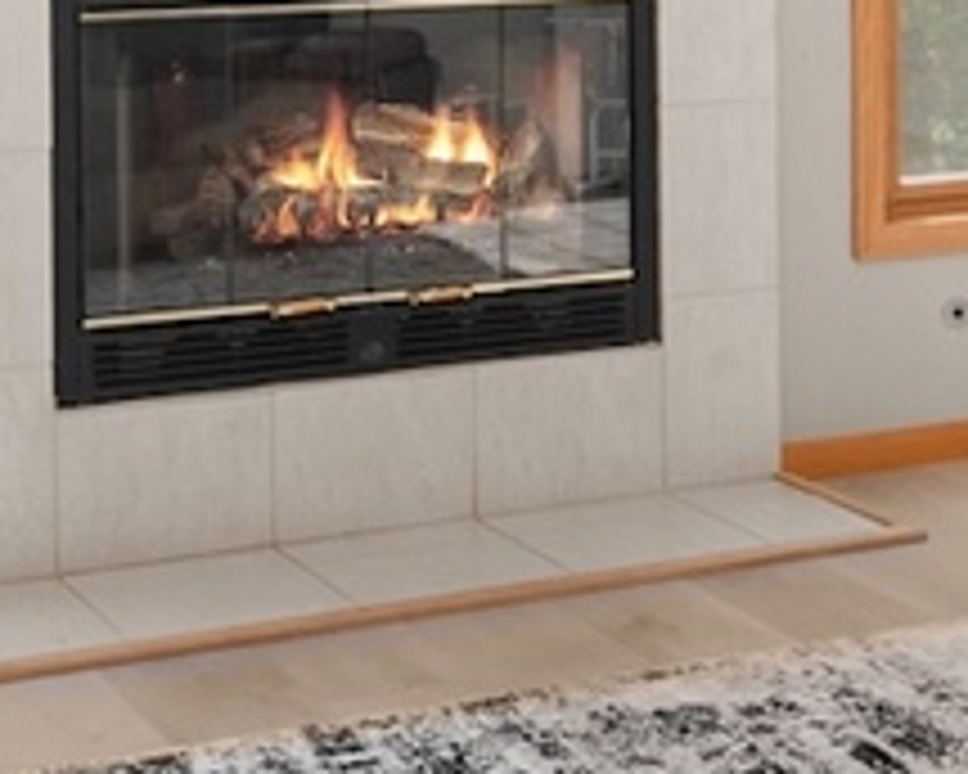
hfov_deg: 15.9
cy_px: -346
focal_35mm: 113
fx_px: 3237
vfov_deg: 13.0
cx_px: 1353
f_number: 9
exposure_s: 1/6
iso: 200
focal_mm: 16
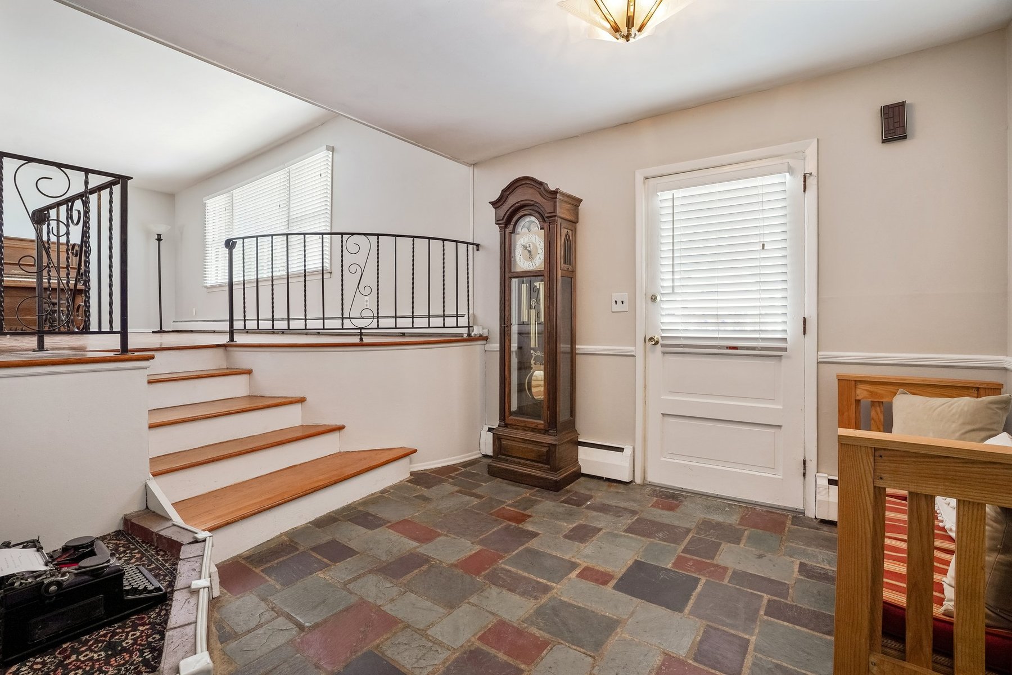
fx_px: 450
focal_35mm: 16
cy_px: 338
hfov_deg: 96.7
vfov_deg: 73.7
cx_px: 506
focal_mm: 16
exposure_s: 1/13
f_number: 8
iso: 400
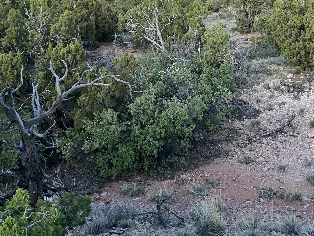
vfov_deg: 29.4
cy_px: 38
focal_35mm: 48
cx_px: 181
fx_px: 435
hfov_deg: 39.6
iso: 200
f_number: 1.6
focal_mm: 5.1
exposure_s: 1/60
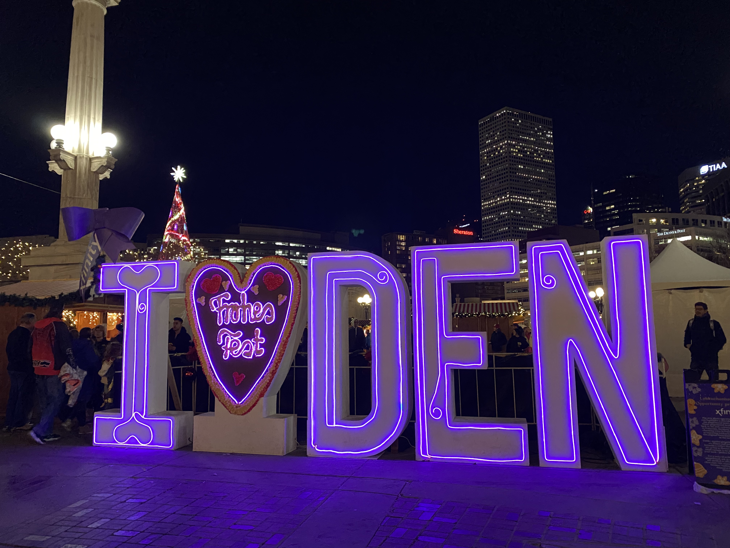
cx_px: 365
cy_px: 274
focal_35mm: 26
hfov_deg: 67.3
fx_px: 548
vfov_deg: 53.1
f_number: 1.8
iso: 640
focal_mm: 4.25
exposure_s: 1/30
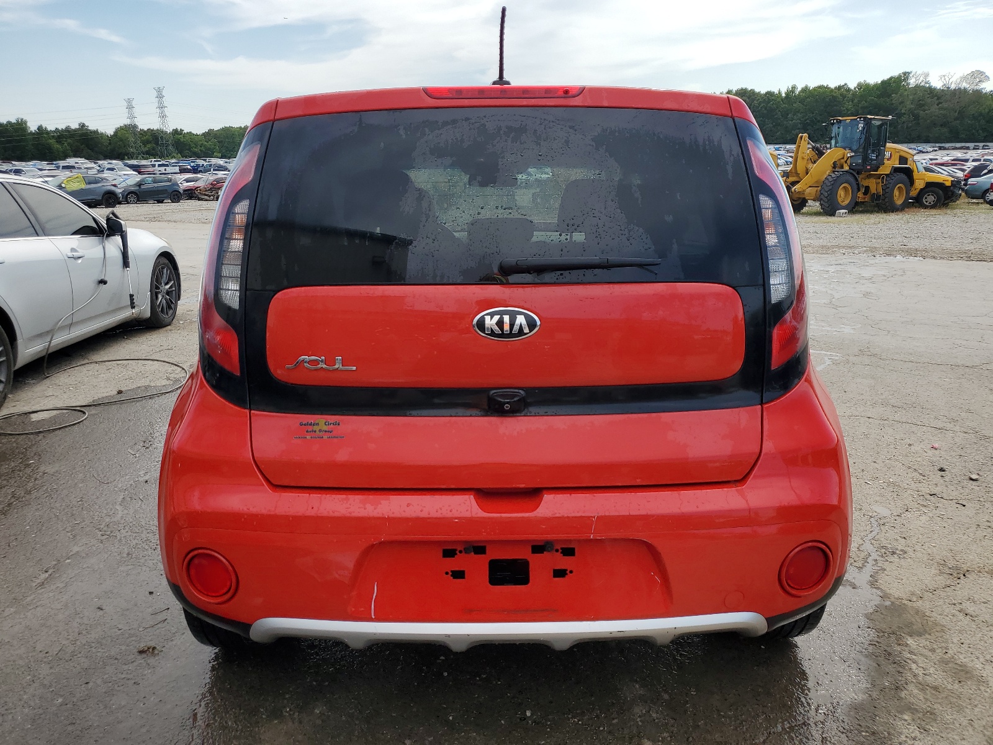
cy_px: 372
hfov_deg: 67.3
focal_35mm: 26
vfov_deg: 53.1
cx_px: 496
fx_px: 746
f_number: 1.5
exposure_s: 1/2500
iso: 50
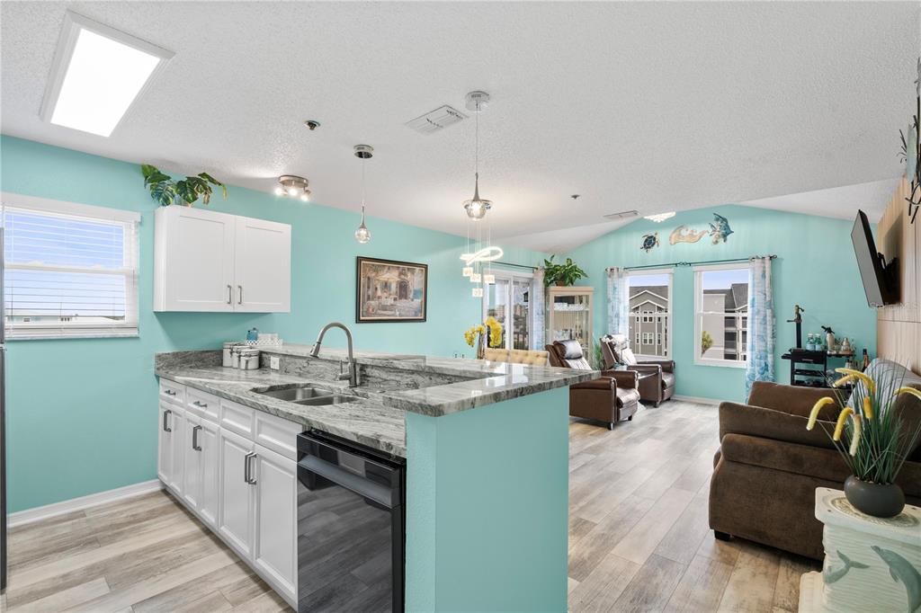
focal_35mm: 16
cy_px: 306
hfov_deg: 96.8
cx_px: 460
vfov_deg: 73.7
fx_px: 409
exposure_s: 1/5
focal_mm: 16
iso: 640
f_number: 9
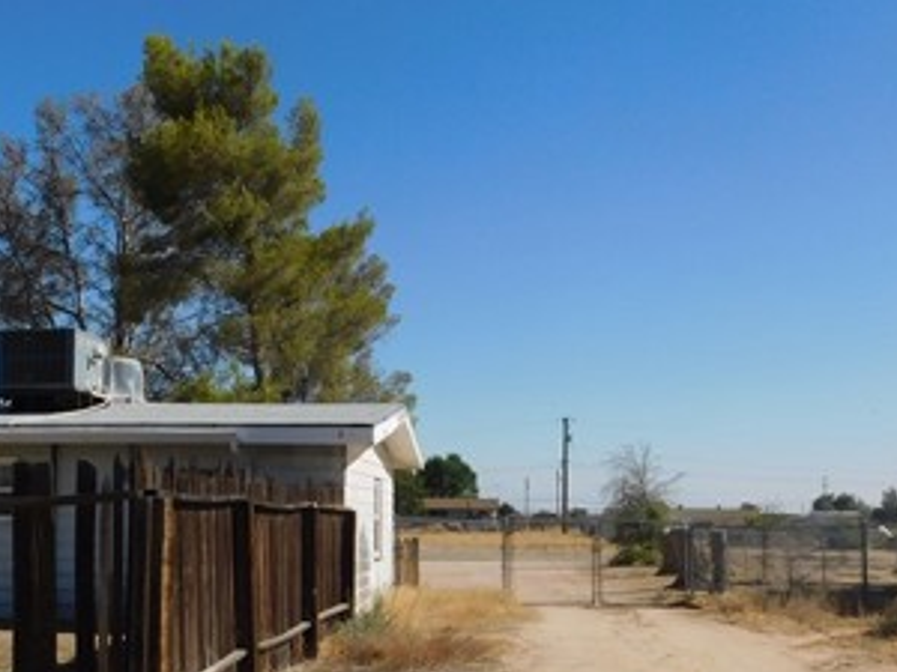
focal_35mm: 49
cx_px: 284
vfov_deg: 29.6
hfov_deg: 38.4
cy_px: 418
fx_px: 1270
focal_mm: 4
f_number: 6
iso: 125
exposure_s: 1/800
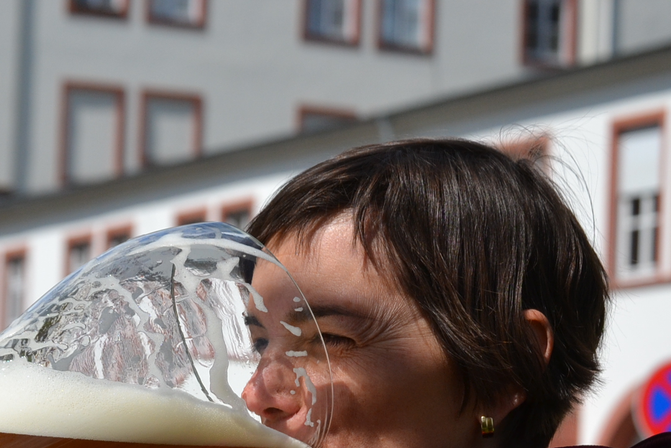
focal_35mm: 192
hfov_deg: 10.7
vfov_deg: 7.1
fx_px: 3578
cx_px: 216
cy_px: 446
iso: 400
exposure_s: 1/2000
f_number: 7.1
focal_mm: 60
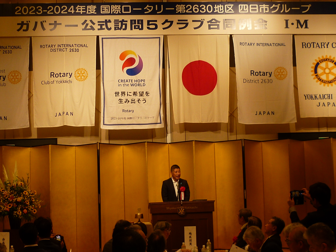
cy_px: 126
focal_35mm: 64
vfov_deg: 22.9
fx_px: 621
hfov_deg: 30.3
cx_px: 168
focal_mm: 5.9
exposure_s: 1/40
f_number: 2.9
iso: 80
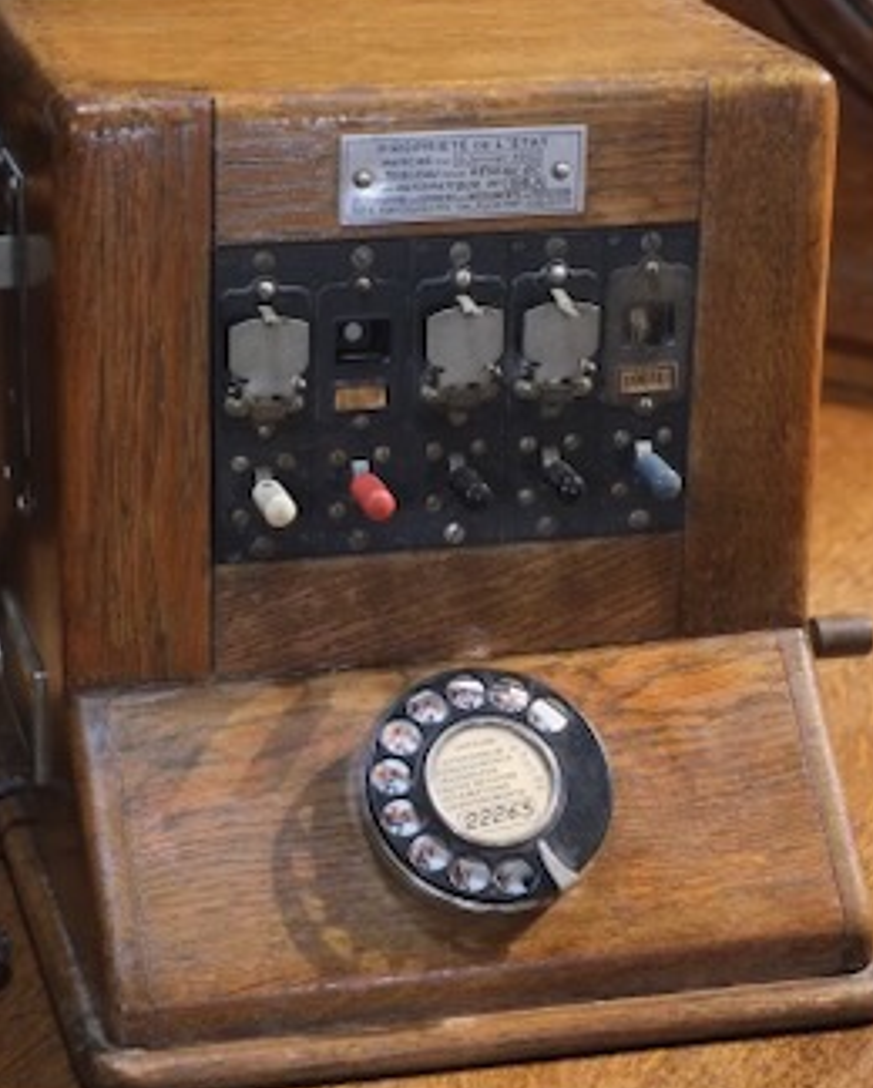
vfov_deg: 20.8
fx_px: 2966
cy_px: 497
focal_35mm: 92
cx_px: 309
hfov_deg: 16.7
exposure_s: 1/125
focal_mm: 35
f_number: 3.6
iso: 3200
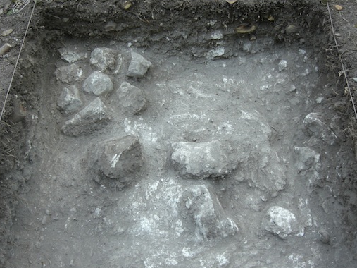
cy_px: 141
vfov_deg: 32.2
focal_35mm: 45
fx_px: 464
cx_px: 178
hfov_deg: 42.1
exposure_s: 1/60
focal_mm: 7.9
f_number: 2.8
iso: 200
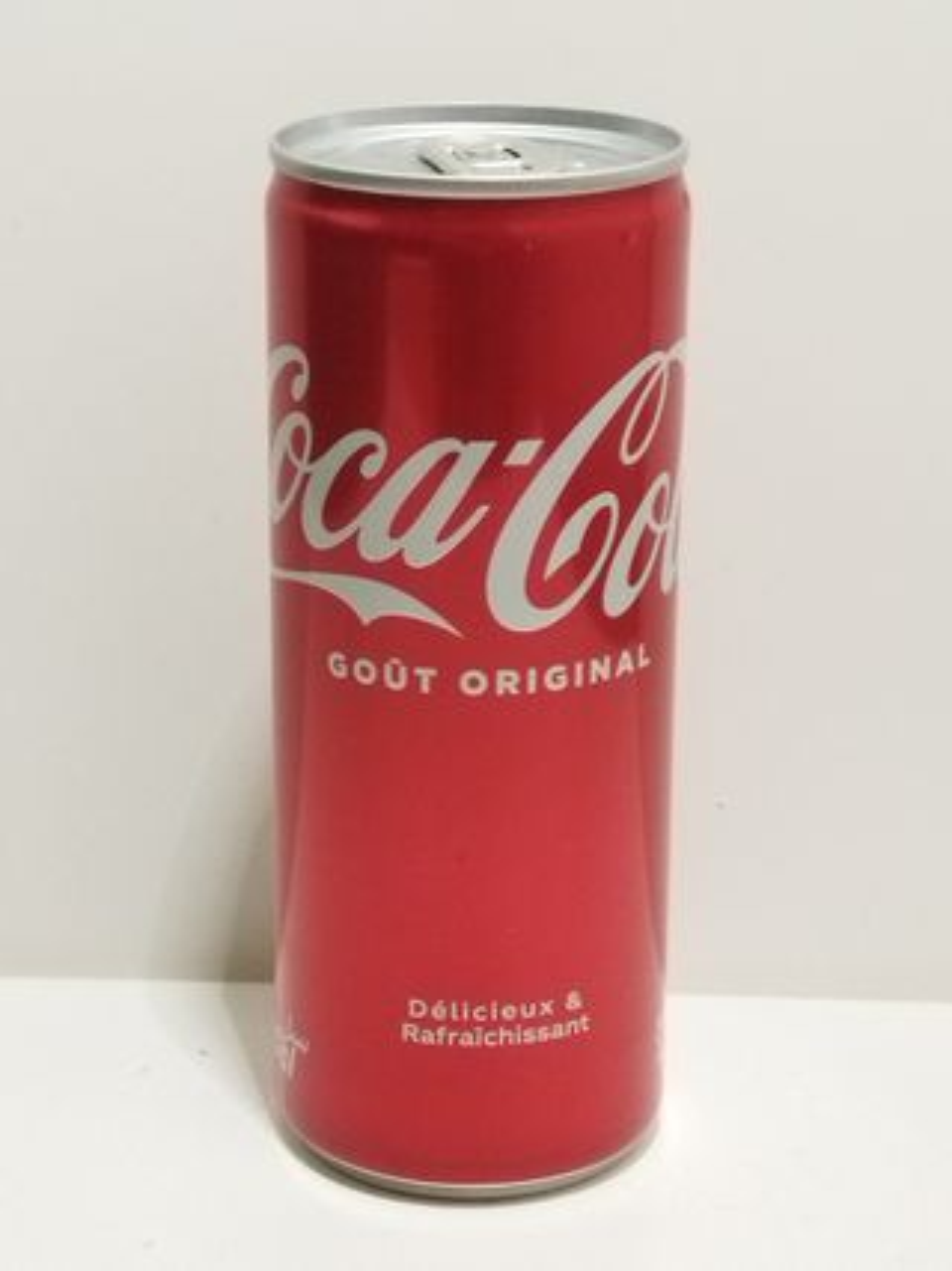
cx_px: 476
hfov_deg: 51.3
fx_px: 991
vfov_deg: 65.3
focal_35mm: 27
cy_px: 636
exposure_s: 1/100
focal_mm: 4.71
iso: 132
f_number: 1.79
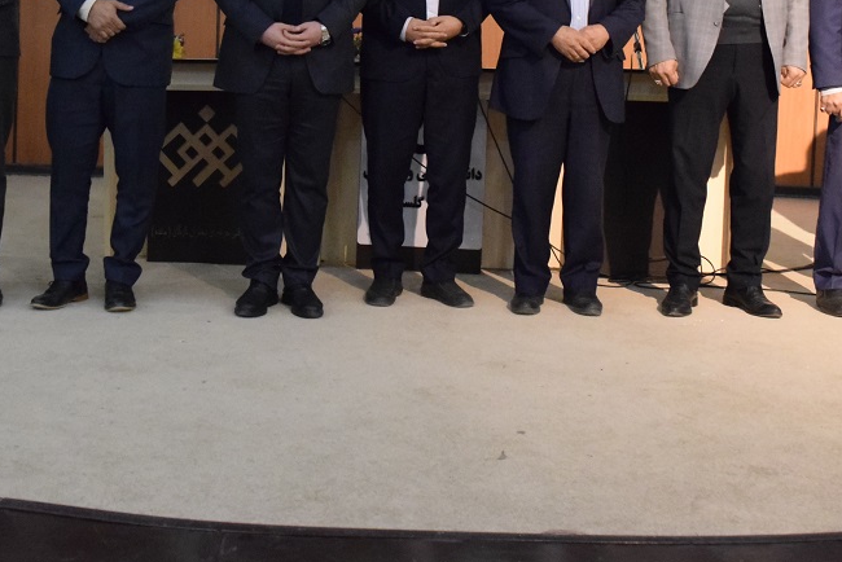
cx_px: 359
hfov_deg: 36.8
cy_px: 52
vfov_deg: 24.3
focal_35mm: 54
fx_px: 1263
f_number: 4.5
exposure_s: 1/80
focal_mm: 18
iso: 5000
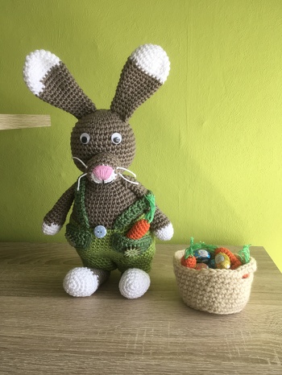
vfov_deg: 61.6
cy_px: 188
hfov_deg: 48.3
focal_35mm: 29
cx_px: 141
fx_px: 315
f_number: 2.2
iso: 32
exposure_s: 1/50
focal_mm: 4.15
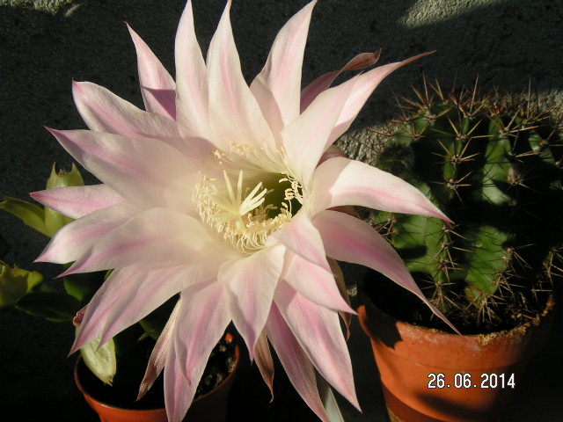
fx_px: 618
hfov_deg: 49.0
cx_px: 282
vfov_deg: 37.7
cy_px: 211
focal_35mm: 38
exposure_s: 1/400
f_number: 5.6
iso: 50
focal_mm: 5.8
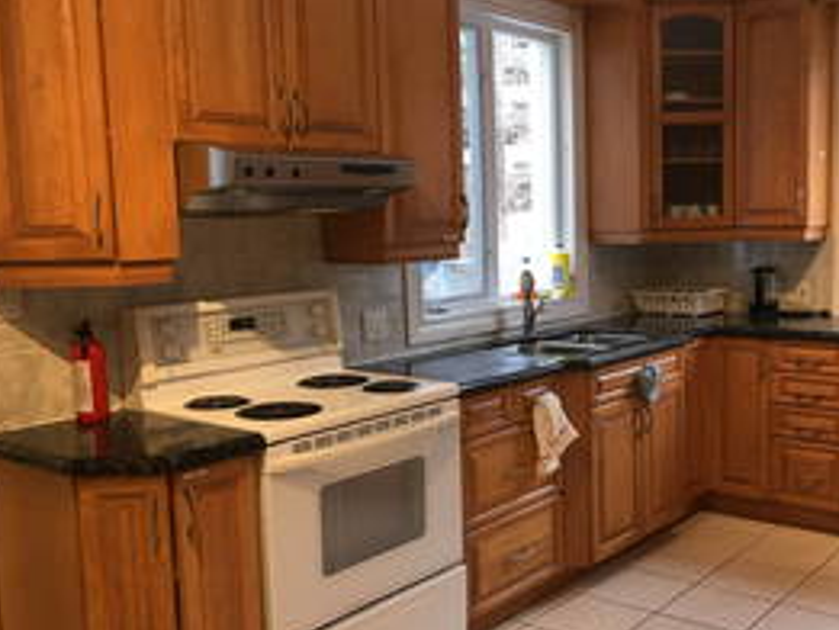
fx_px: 970
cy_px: 328
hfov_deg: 46.1
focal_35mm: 40
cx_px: 556
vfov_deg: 36.0
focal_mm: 4.15
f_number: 2.2
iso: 40
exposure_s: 1/15
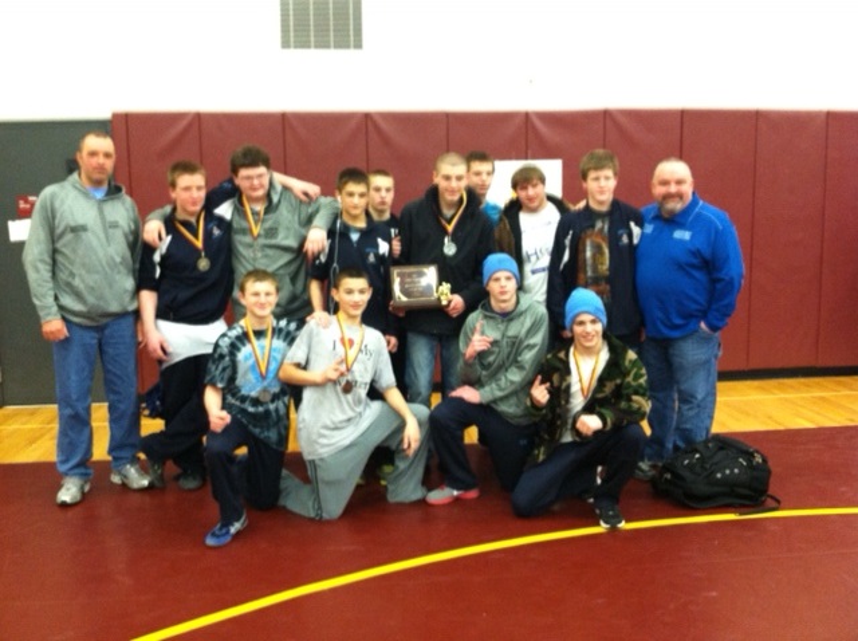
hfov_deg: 52.7
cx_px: 429
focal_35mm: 35
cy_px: 320
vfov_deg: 40.6
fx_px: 866
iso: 250
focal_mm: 3.85
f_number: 2.8
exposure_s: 1/15
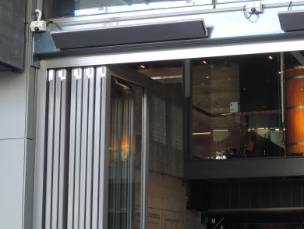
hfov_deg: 18.6
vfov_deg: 14.1
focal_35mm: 105
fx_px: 923
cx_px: 210
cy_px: 63
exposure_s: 1/50
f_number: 3.5
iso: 220
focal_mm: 8.6
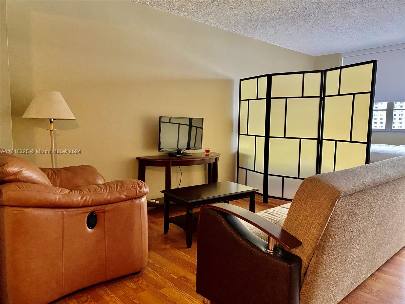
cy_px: 152
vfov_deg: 53.1
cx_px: 202
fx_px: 304
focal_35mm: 26
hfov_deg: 67.3
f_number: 1.8
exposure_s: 1/60
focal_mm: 4.25
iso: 400
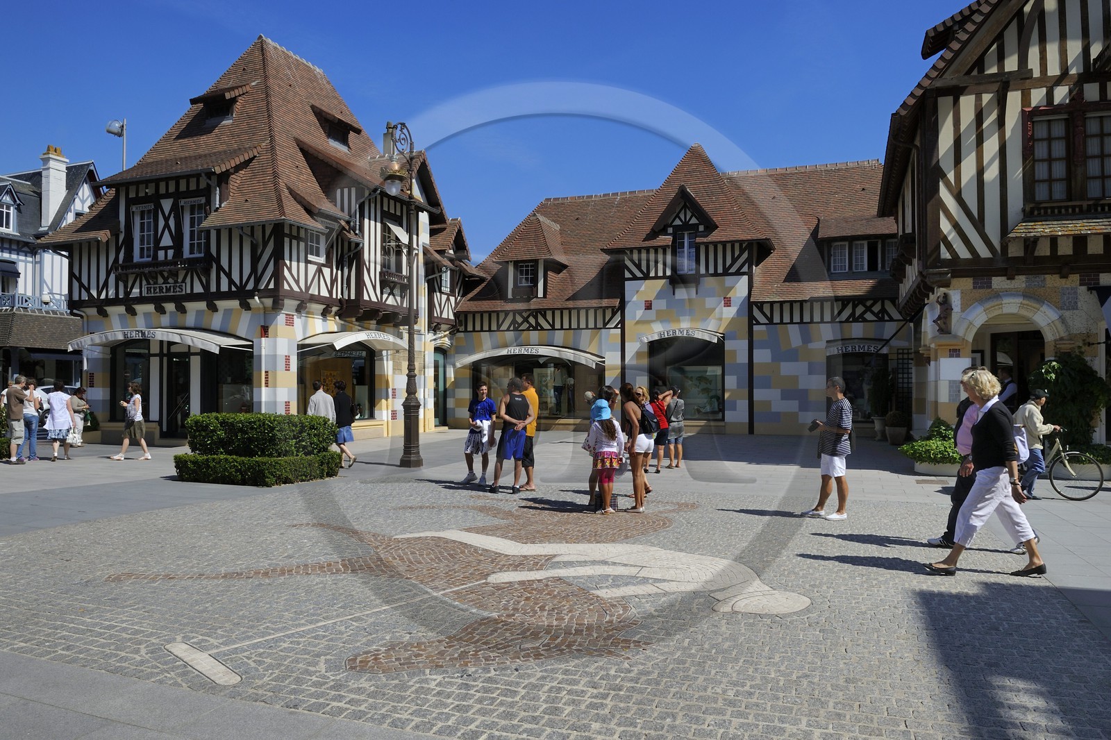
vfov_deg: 53.1
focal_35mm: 24
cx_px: 556
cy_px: 370
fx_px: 740
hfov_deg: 73.8
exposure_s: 1/200
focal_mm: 24
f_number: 14
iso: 200
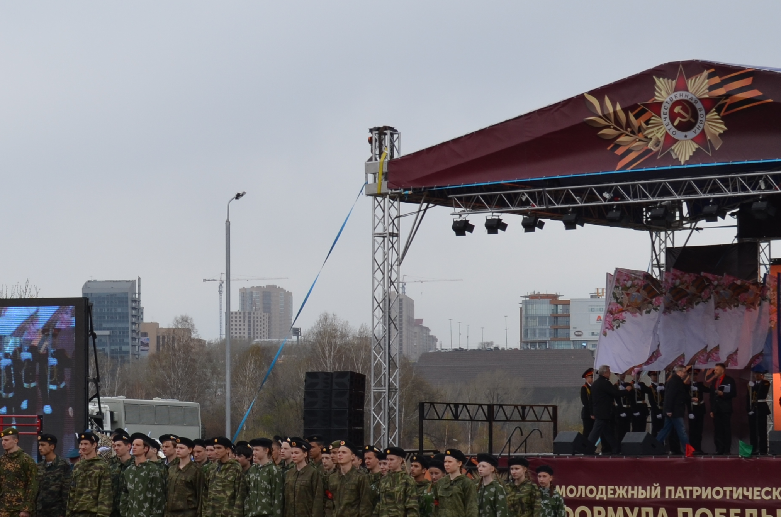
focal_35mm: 117
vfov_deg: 11.6
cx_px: 215
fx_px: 2533
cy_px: 331
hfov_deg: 17.4
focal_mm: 32
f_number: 8
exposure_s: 1/250
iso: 140
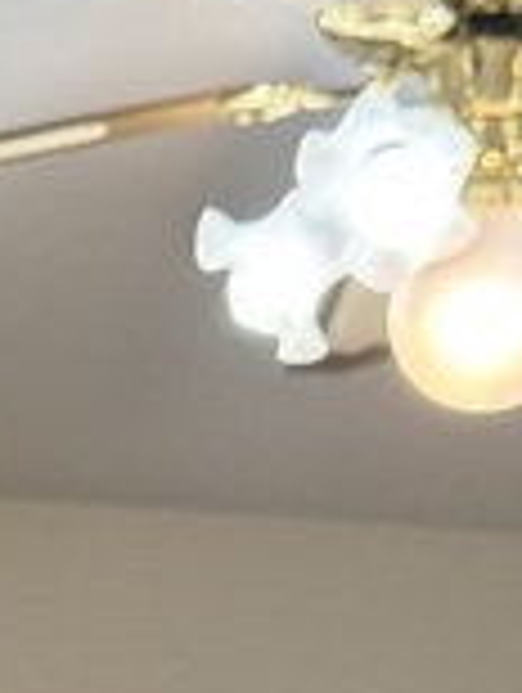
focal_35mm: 168
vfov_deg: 10.5
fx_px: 3369
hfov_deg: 8.7
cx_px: -248
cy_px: 1498
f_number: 1.78
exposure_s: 1/120
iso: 200
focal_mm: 6.76
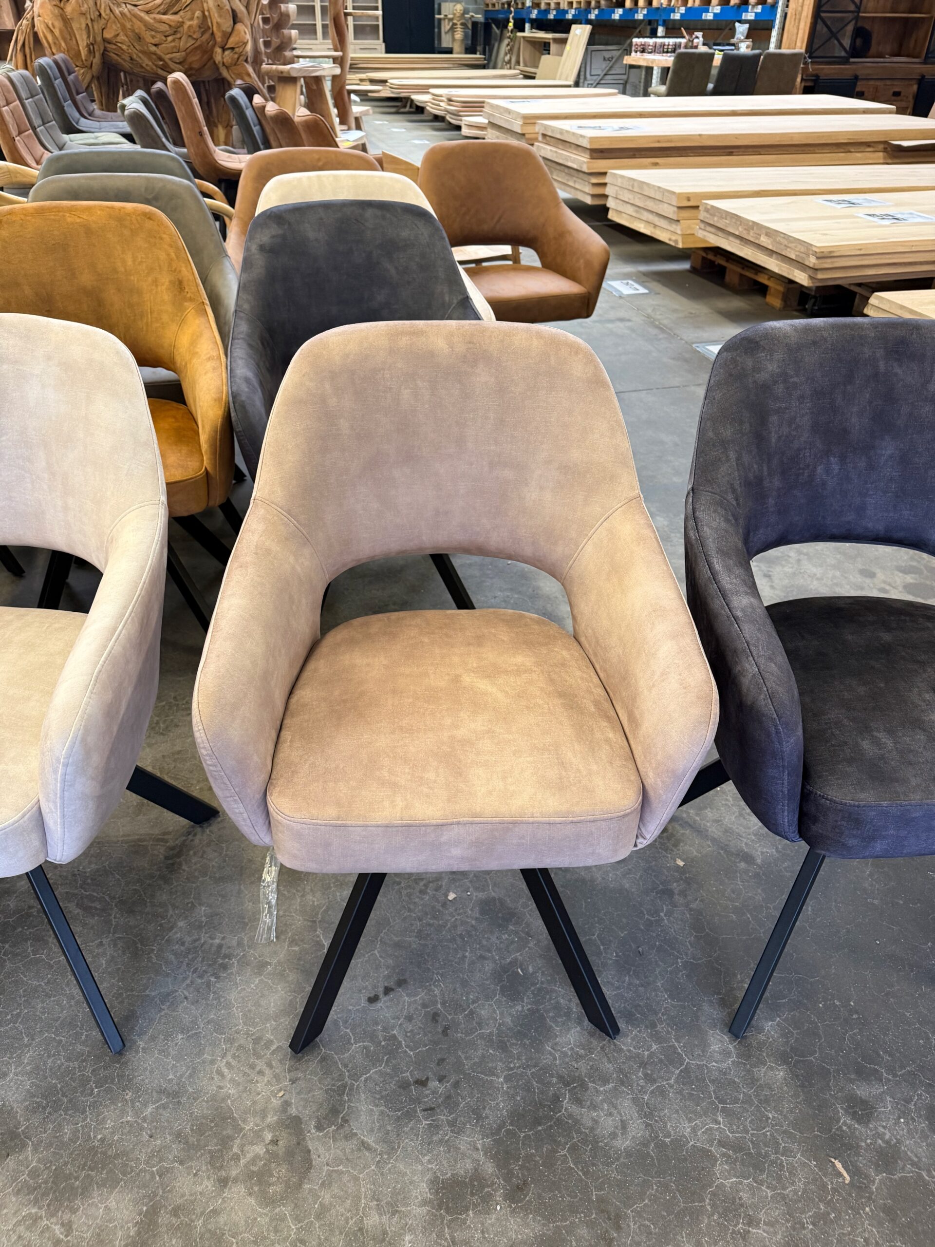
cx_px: 468
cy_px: 624
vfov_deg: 71.6
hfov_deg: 56.8
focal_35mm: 24
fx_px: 864
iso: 250
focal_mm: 6.76
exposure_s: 1/50
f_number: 1.78
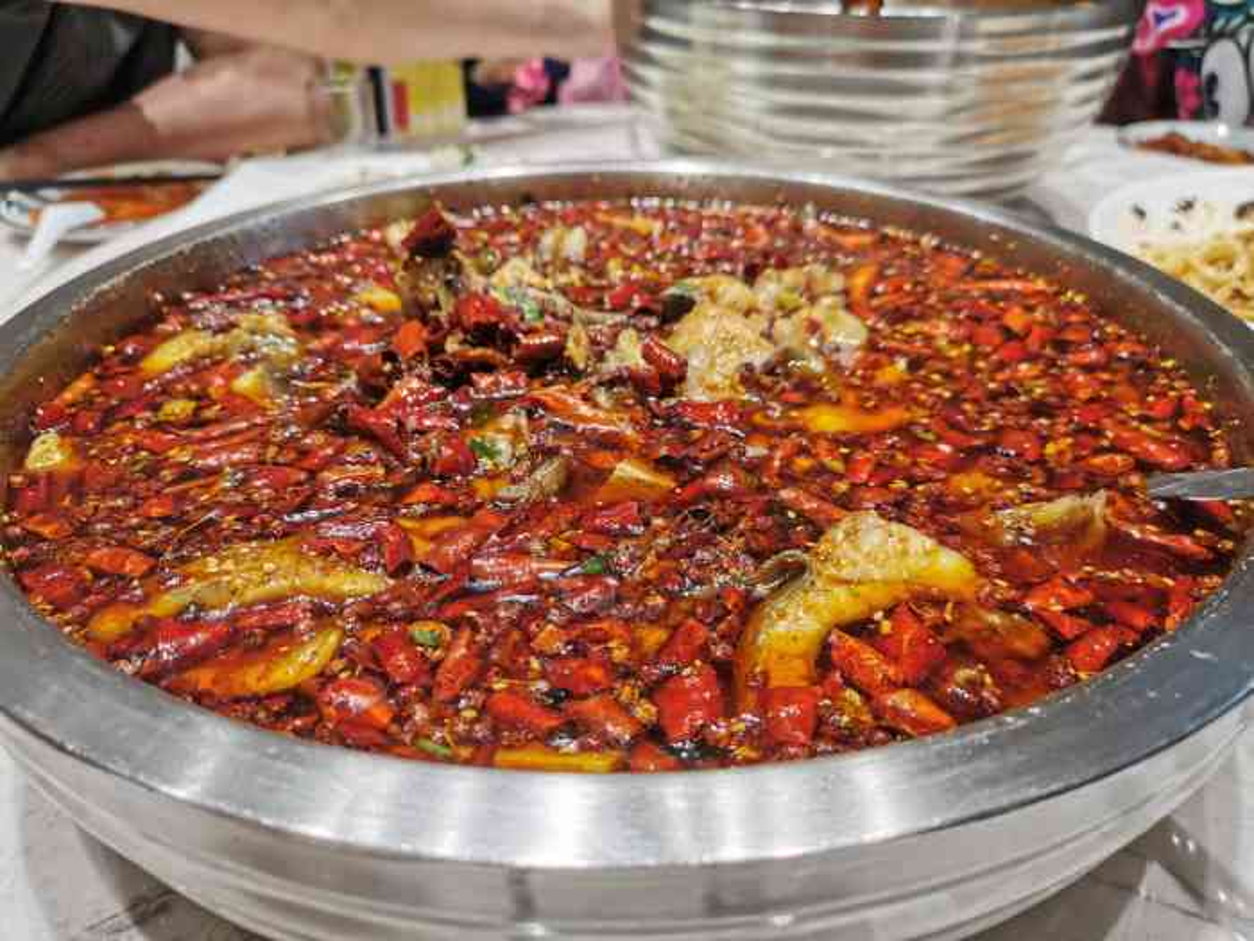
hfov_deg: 65.3
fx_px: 978
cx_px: 627
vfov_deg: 51.4
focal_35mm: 27
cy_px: 470
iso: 50
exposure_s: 1/143
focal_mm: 5.58
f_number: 1.8
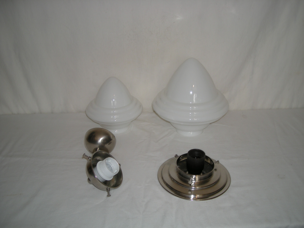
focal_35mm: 35
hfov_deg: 52.6
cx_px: 152
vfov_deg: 40.7
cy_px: 114
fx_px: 307
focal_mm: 5.7
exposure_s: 1/53
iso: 50
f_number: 2.8
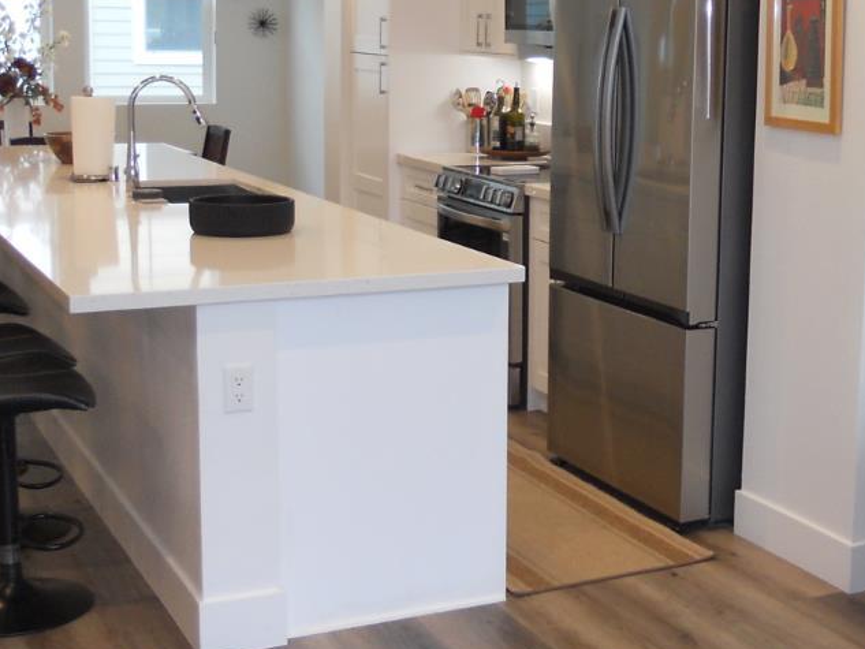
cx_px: 686
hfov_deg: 29.6
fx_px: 1600
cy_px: 211
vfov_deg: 22.8
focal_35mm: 64
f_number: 3.2
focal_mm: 4.9
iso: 100
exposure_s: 1/30
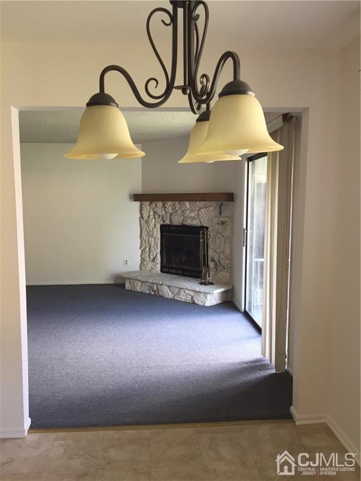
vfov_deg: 61.7
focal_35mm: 29
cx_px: 180
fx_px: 403
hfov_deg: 48.2
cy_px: 240
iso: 64
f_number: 2.2
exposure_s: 1/30
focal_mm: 4.15
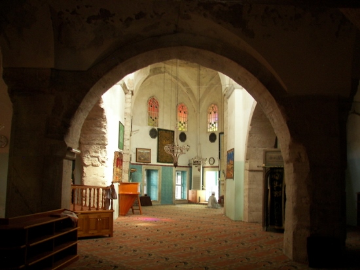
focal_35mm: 36
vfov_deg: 39.7
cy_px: 135
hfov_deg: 51.3
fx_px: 375
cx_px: 180
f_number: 2.8
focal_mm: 6
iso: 100
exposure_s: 1/4
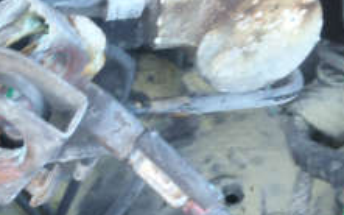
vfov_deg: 15.0
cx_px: 44
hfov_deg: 23.5
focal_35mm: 86
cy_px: 209
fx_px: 806
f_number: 3.5
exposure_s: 1/30
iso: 160
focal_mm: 5
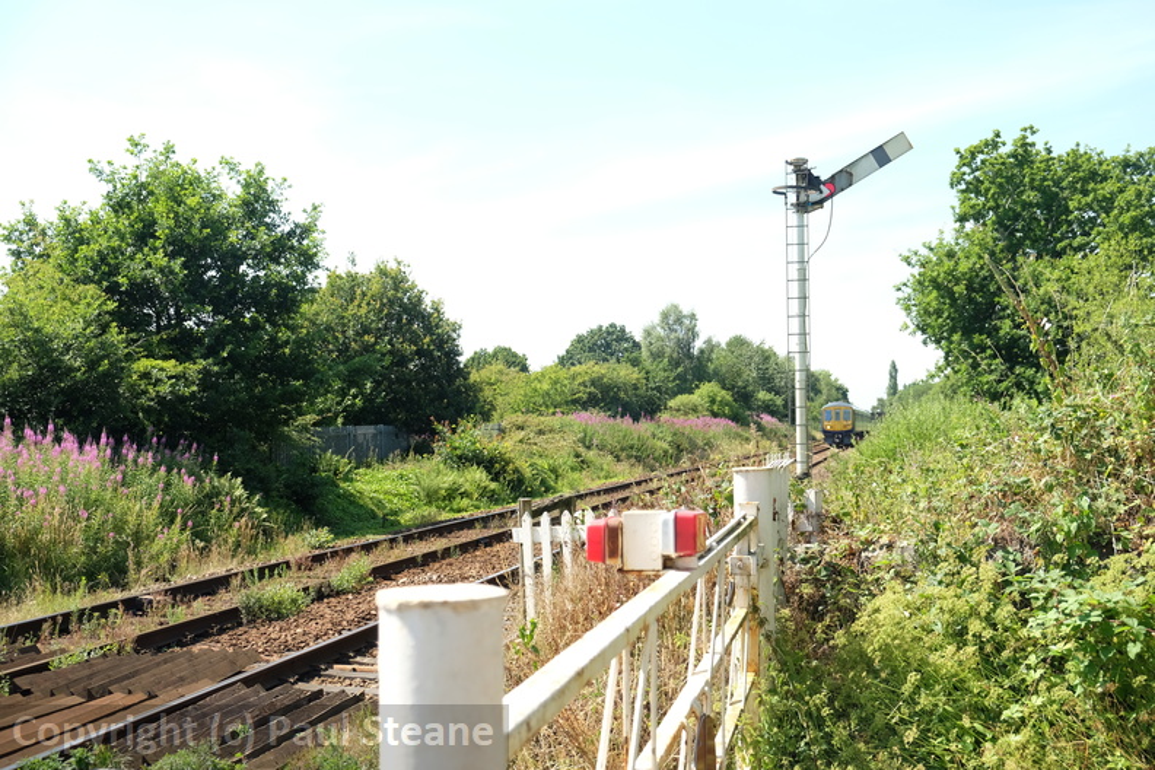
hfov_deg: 45.4
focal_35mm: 43
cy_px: 385
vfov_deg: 31.2
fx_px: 1379
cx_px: 578
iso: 200
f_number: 4
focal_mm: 28.9
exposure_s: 1/320
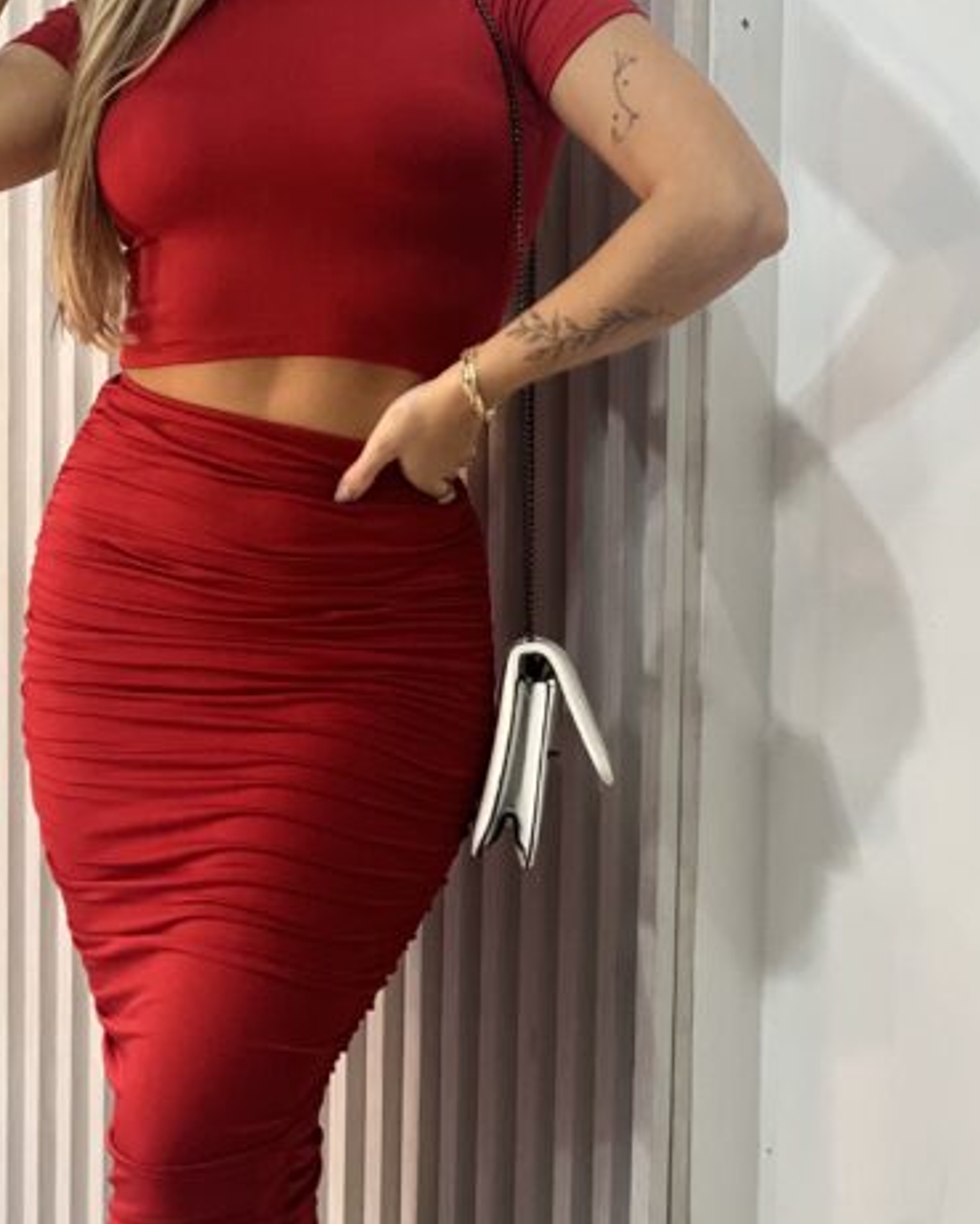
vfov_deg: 12.7
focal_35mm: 152
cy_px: 660
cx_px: 284
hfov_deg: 10.2
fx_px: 5509
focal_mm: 9
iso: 160
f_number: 2.8
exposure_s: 1/120
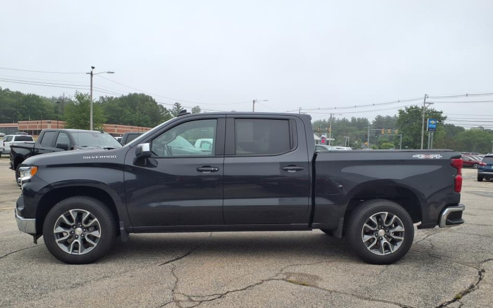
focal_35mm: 31
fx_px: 417
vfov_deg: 40.4
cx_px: 234
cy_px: 184
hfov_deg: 61.2
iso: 40
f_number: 1.9
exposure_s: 1/333
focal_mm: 3.58
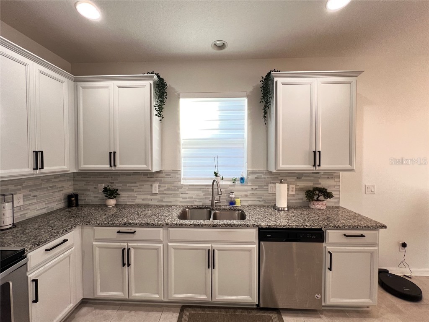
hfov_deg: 106.2
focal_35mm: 13
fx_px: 161
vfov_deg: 89.9
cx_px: 214
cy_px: 161
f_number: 1.8
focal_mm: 1.57
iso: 200
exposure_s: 1/60
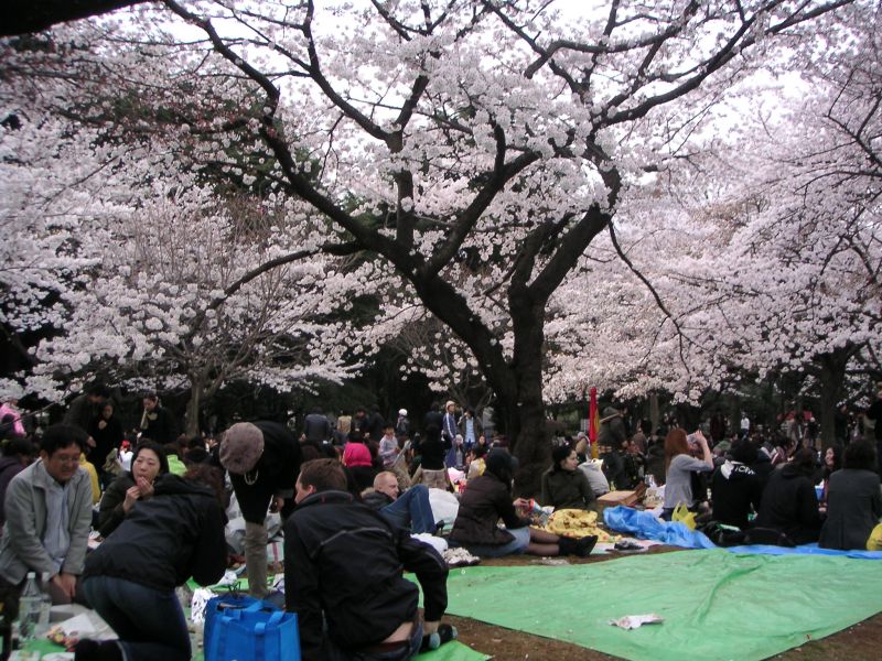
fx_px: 968
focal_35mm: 38
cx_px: 441
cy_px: 330
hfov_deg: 49.0
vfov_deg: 37.7
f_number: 2.8
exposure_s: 1/90
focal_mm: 6
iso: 50
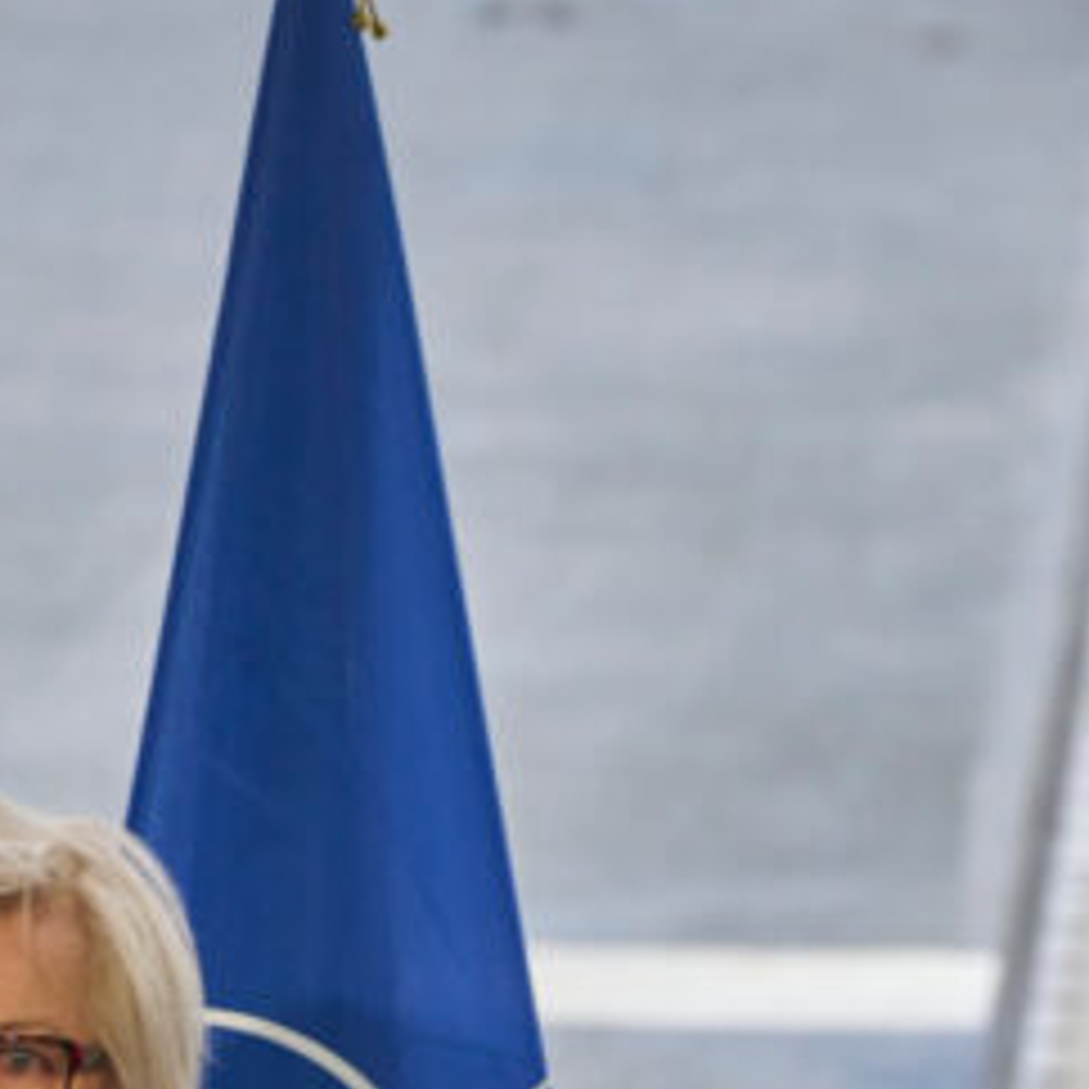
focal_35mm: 751
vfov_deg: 2.3
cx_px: 522
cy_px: 1022
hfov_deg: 2.3
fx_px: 26730
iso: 800
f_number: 5.6
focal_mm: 279
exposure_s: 1/400
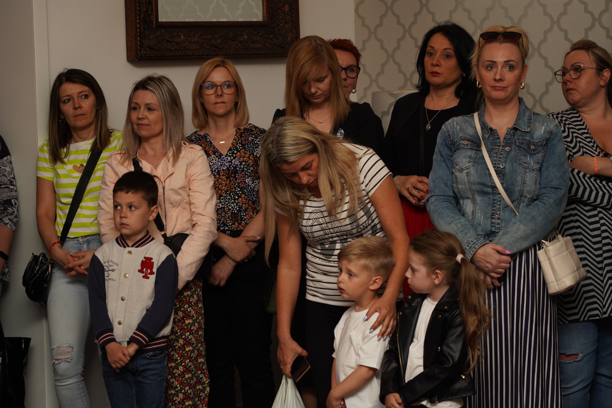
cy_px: 204
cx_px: 306
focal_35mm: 105
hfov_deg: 19.5
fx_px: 1785
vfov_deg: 13.0
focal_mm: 105
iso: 640
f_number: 4.5
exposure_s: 1/100
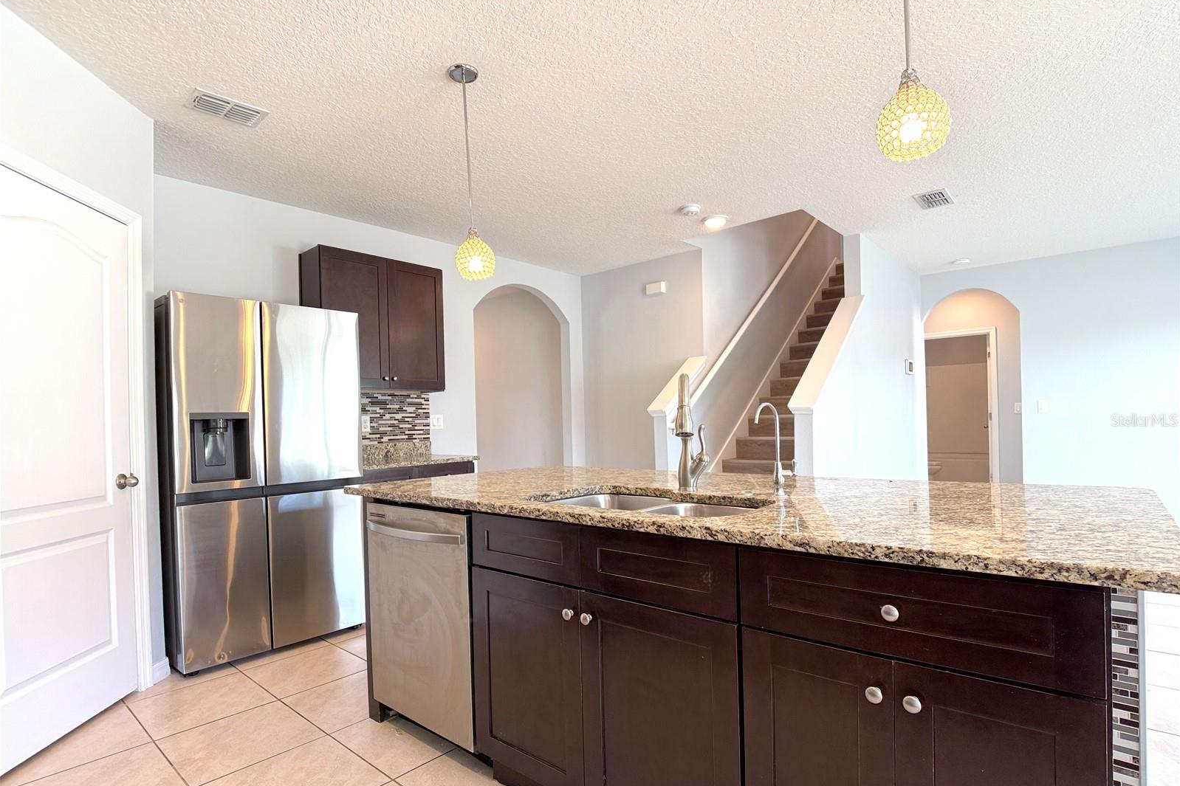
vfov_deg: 51.2
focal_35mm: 25
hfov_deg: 71.5
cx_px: 590
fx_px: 819
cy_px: 420
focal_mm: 6.76
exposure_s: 1/120
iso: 125
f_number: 1.78
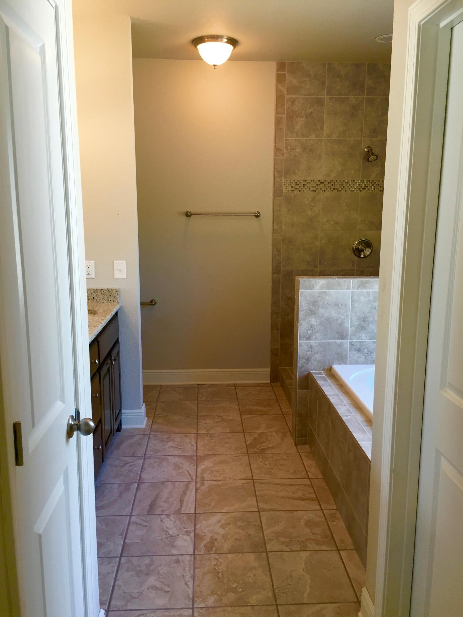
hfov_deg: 48.2
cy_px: 308
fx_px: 517
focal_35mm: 29
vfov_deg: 61.7
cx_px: 232
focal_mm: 4.15
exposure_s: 1/30
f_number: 2.2
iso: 32
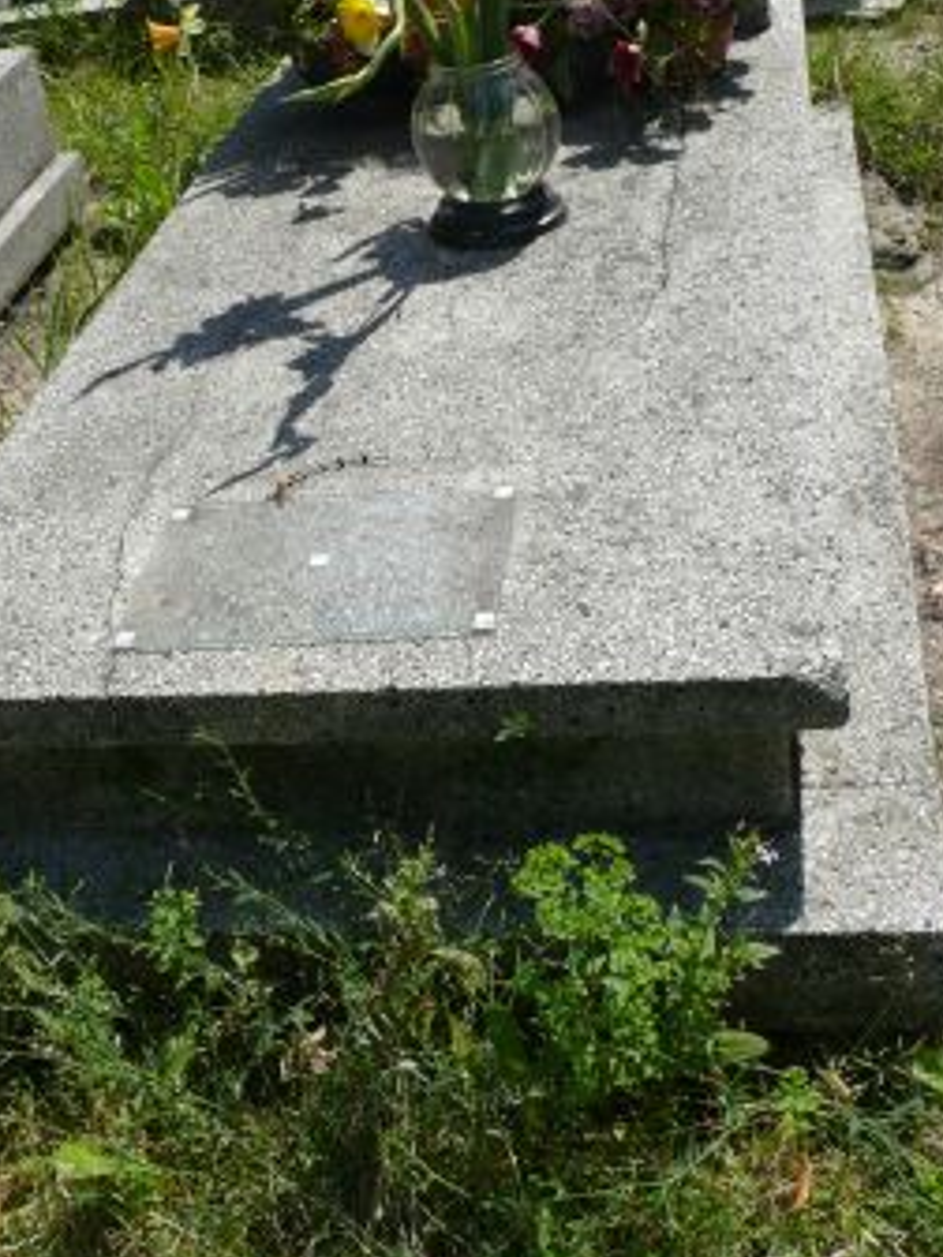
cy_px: 412
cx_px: 389
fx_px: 1816
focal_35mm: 50
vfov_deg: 37.7
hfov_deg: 29.1
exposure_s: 1/400
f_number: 5.6
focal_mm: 7.4
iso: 100
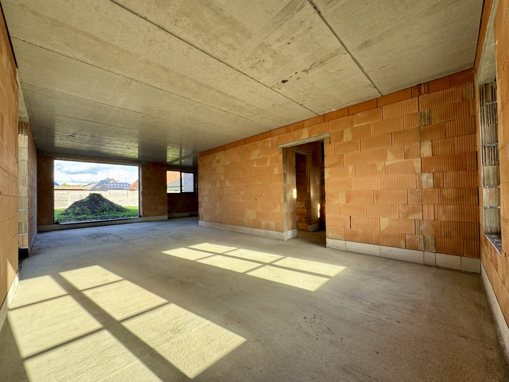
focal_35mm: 14
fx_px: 206
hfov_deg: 102.1
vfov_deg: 85.7
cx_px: 254
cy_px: 191
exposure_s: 1/99
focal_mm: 2.22
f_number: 2.2
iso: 50
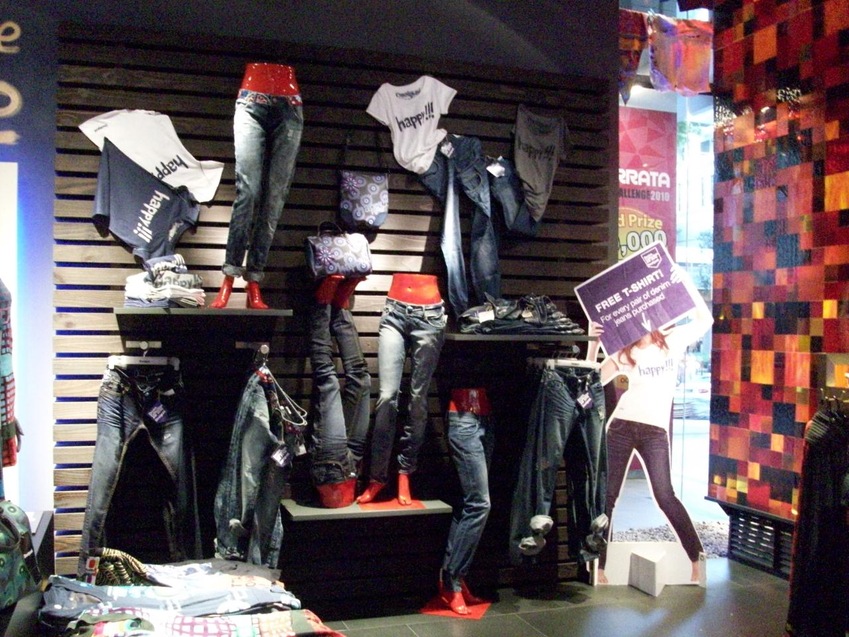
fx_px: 834
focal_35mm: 34
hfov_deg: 54.0
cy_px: 318
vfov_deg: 41.8
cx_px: 424
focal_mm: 5.7
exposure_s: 1/17.8
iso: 800
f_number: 2.8
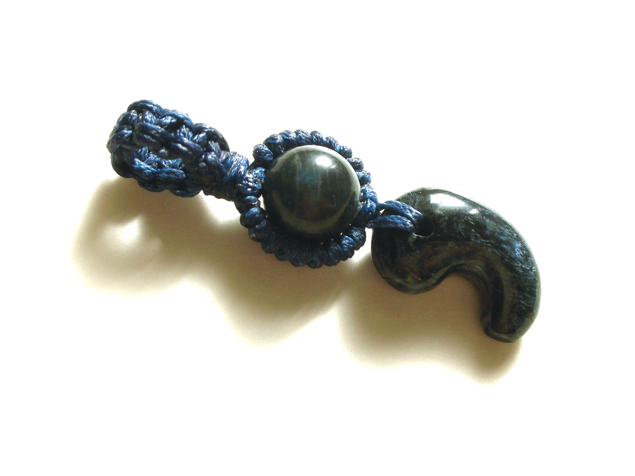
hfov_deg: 31.7
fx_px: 1119
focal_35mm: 61
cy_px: 238
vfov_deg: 24.0
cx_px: 318
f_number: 11.3
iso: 50
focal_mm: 10.1
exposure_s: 1/77
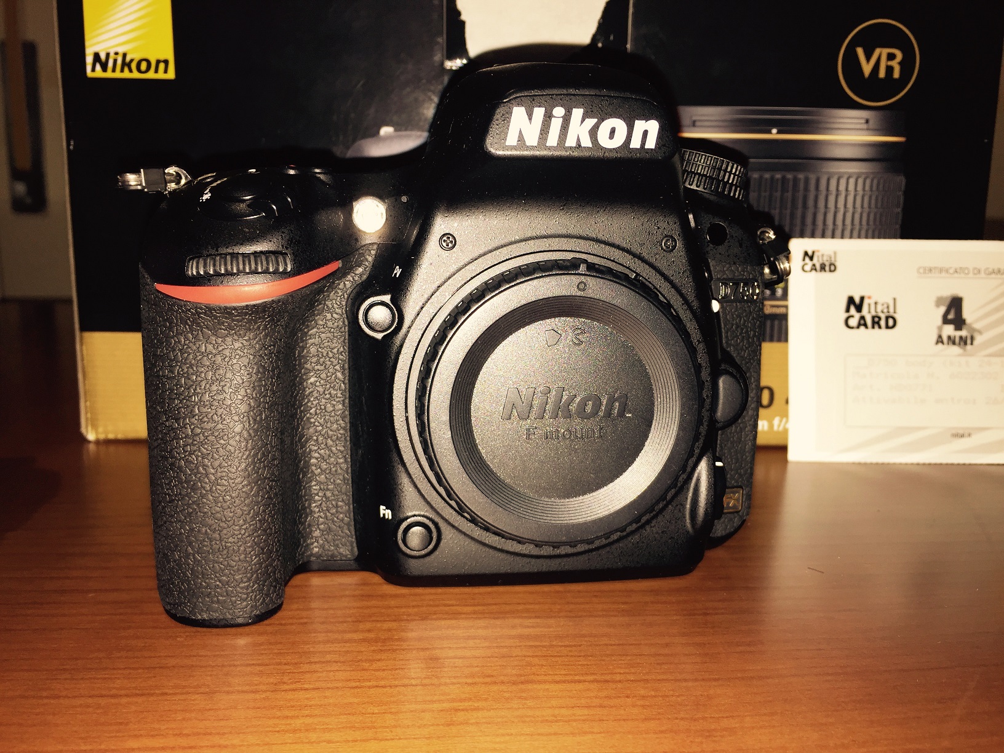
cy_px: 376
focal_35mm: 29
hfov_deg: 61.7
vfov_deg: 48.2
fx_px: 841
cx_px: 502
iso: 32
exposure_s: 1/28
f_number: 2.2
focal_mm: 4.15
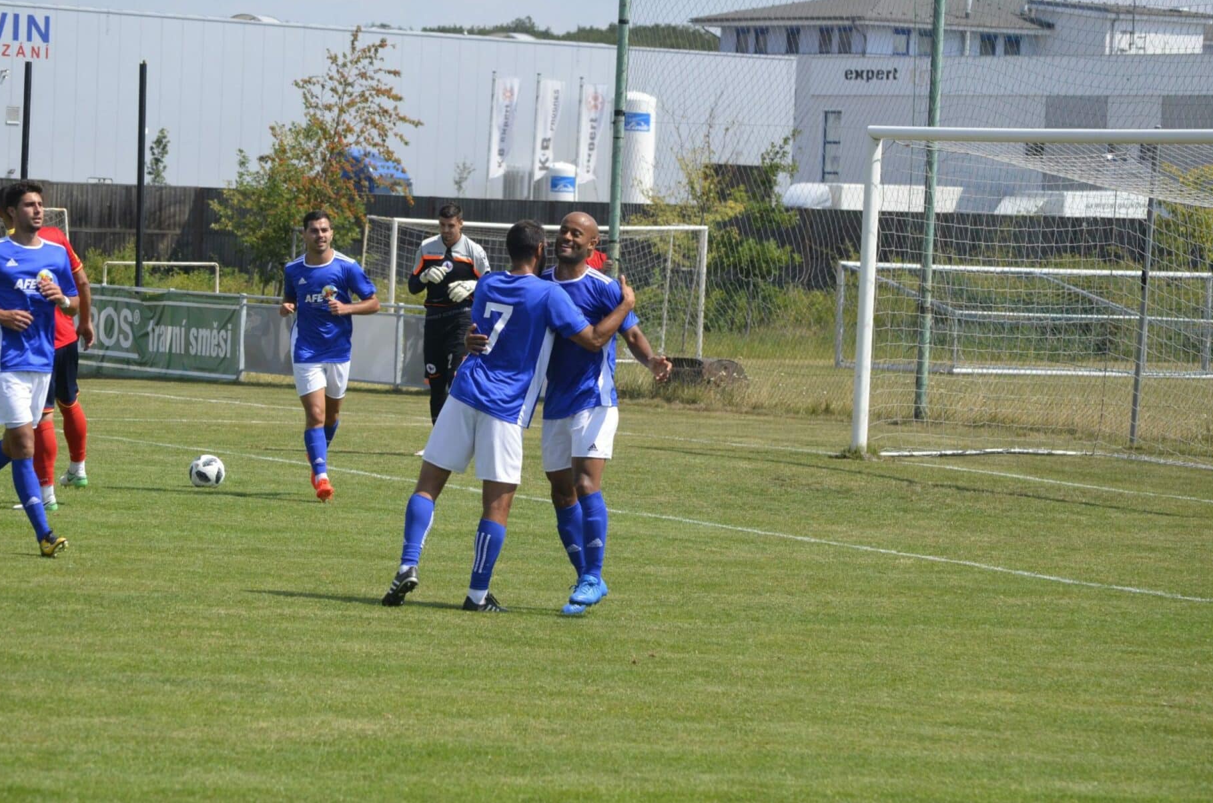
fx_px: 5682
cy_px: 354
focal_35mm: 169
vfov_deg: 8.1
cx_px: 560
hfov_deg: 12.2
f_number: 6.3
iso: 400
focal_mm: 100
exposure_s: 1/1600
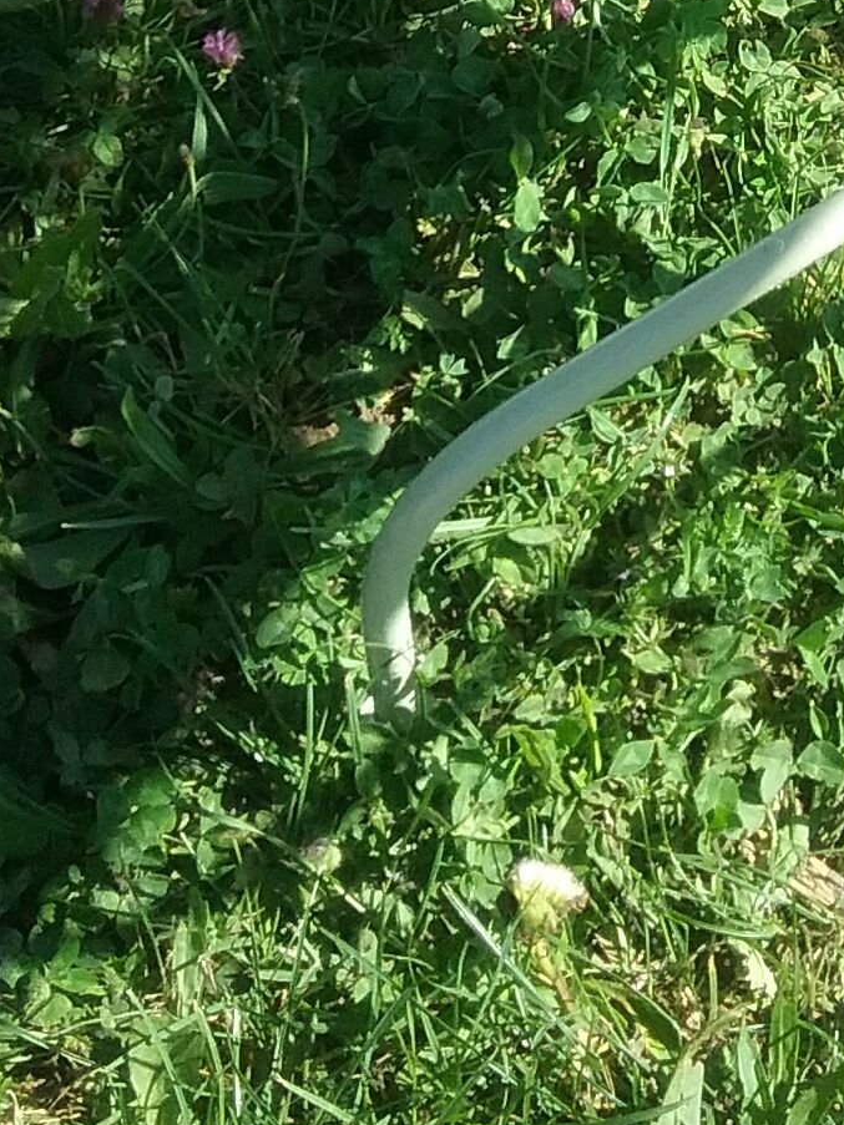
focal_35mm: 89
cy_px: -436
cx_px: 870
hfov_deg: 16.2
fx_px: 2894
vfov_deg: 19.8
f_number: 2.2
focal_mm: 3.3
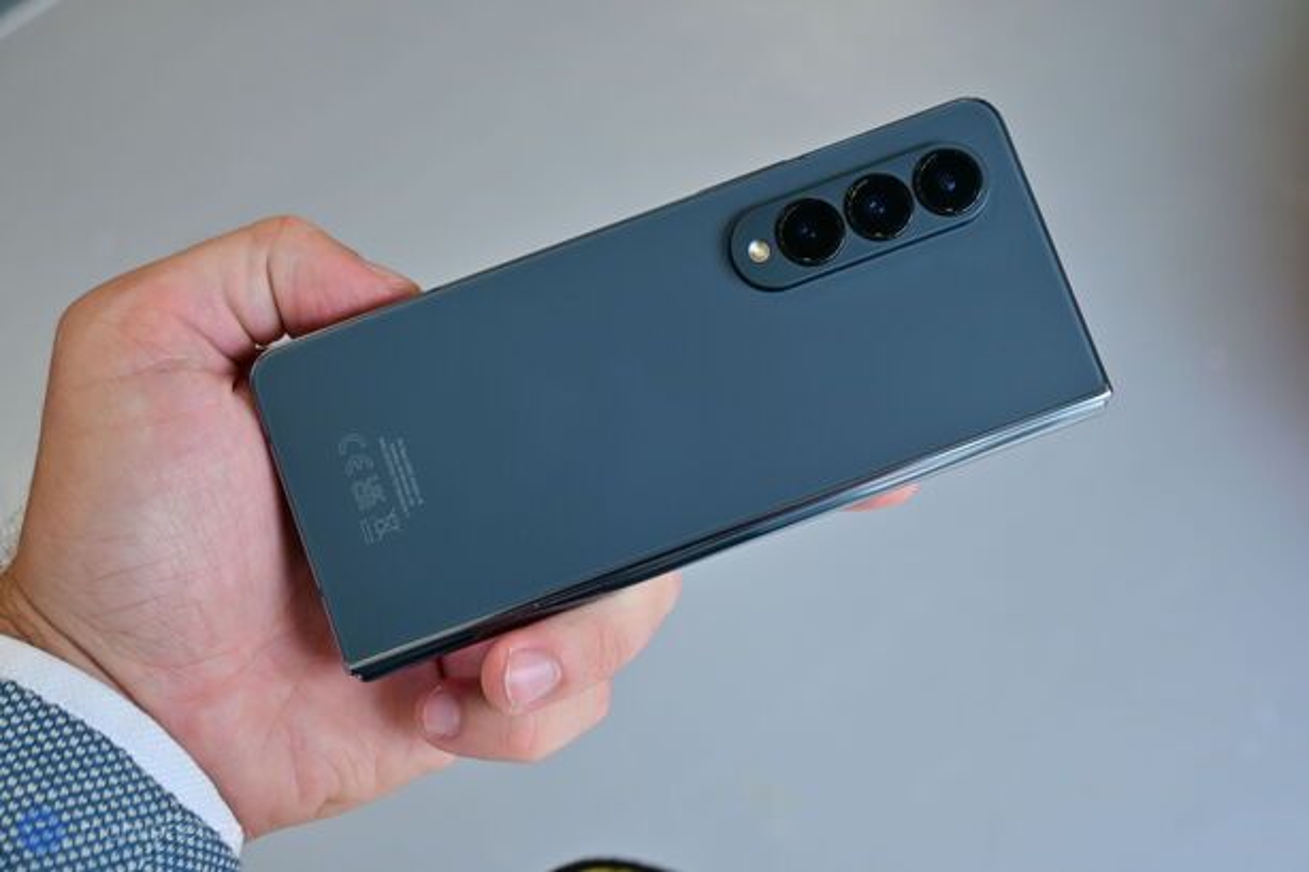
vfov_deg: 34.2
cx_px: 654
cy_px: 436
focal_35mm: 39
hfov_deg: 49.6
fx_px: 1418
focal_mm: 26
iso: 110
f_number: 4.5
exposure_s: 1/40
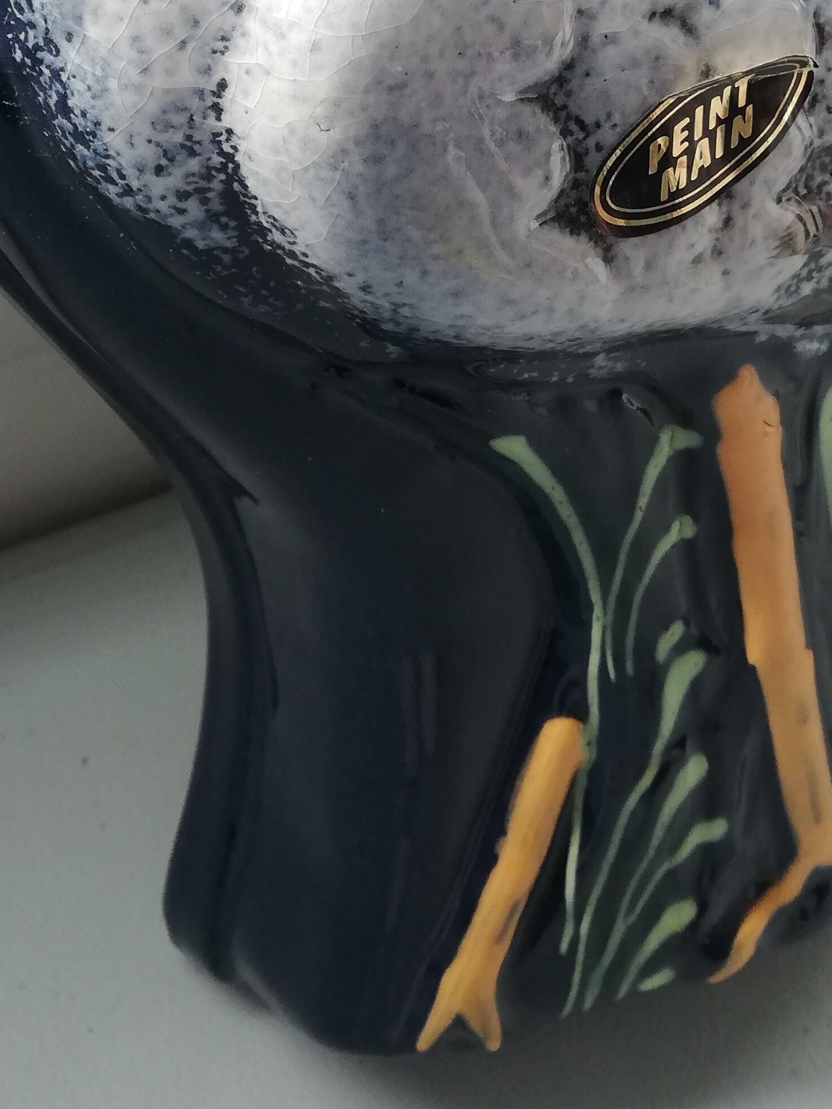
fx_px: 1955
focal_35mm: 61
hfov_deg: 24.0
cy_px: -133
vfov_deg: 28.5
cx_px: 506
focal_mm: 3.81
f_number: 2.2
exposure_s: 1/100
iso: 50
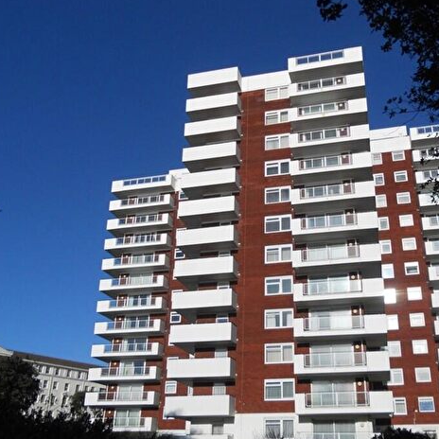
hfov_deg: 45.8
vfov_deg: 46.0
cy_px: 242
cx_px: 258
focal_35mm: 36
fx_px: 517
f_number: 8
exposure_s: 1/400
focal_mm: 4.9
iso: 80
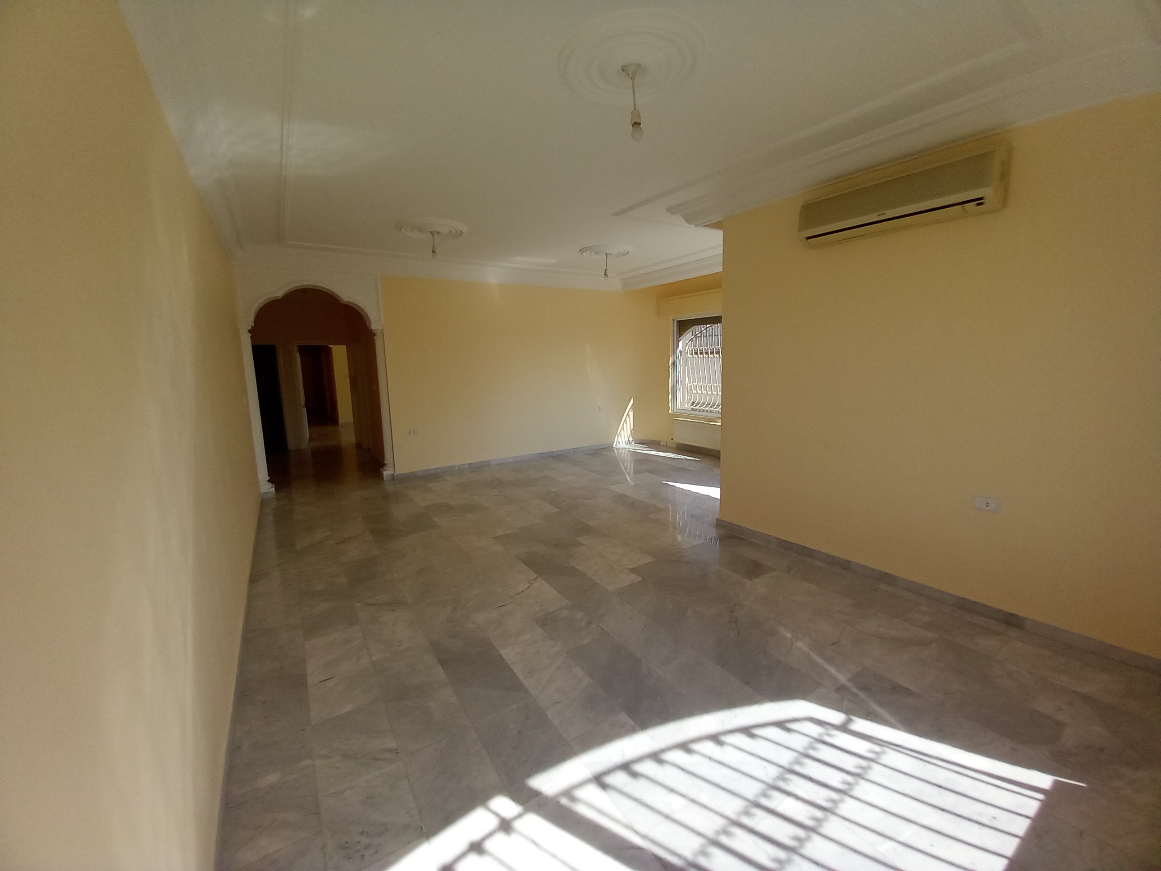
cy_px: 436
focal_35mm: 13
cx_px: 580
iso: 40
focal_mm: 1.13
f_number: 2.2
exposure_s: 1/446
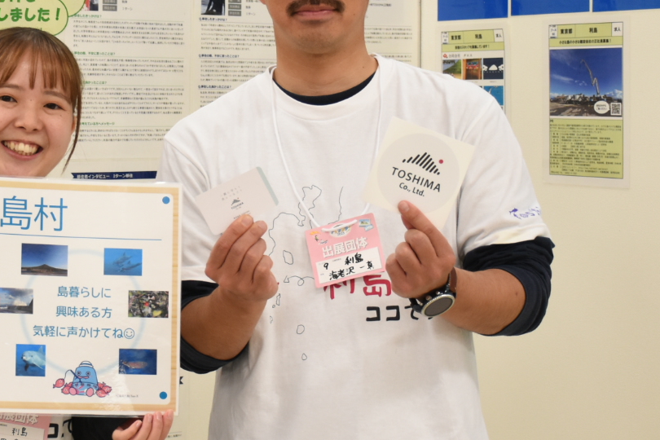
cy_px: 117
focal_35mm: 96
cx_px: 191
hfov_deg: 21.1
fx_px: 1760
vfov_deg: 14.2
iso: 1000
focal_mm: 32
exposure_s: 1/160
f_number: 4
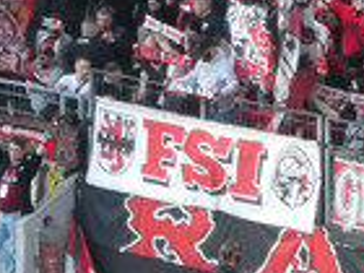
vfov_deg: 2.0
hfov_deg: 2.7
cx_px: -138
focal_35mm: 732
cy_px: -283
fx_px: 7697
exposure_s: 1/125
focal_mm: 28.7
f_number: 5.5
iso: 320
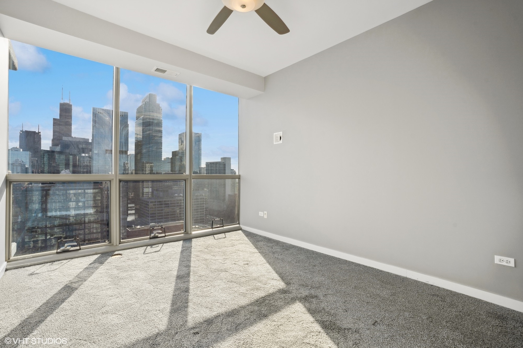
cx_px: 262
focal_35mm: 16
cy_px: 174
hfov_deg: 96.7
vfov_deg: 73.7
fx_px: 232
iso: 320
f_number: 9
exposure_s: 1/500
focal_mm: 16
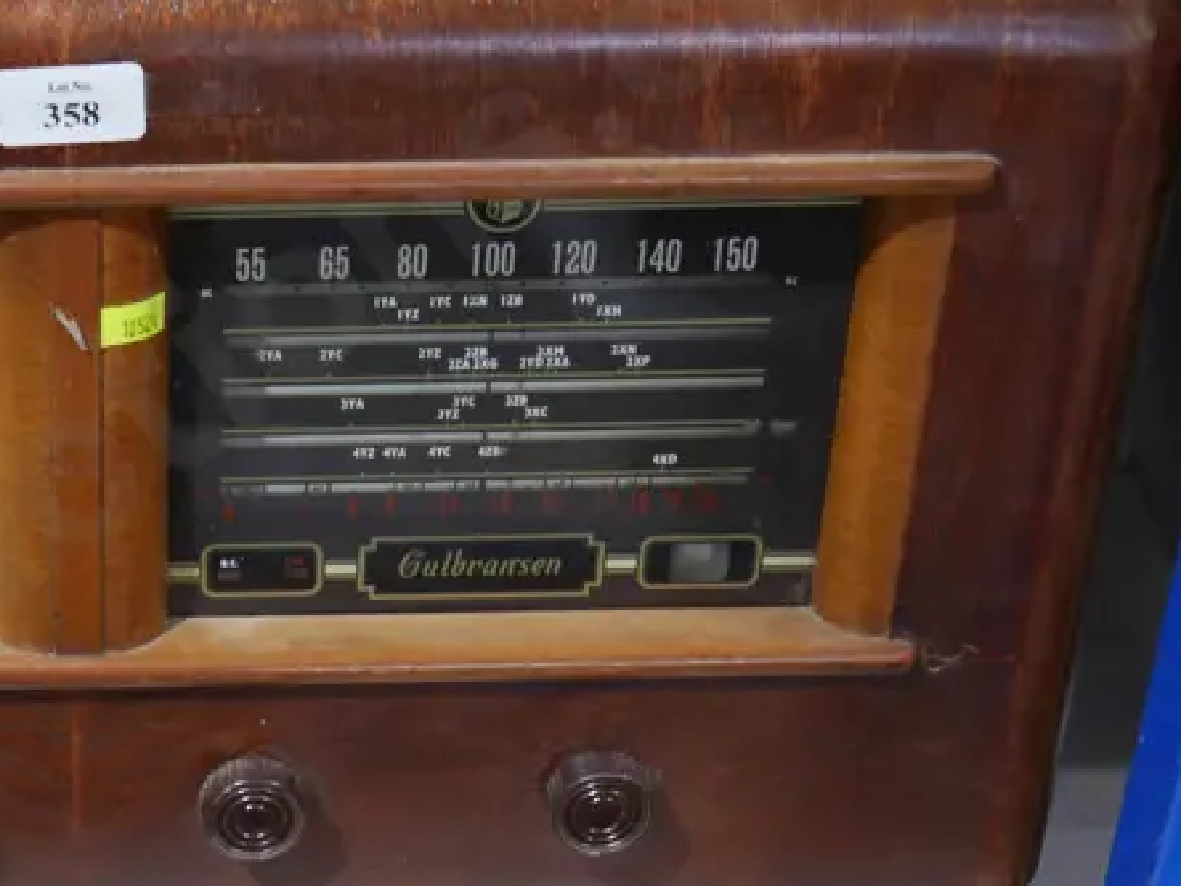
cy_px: 548
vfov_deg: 16.1
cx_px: -16
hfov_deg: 20.6
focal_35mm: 92
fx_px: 3140
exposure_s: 1/60
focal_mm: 20
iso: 1000
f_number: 4.5
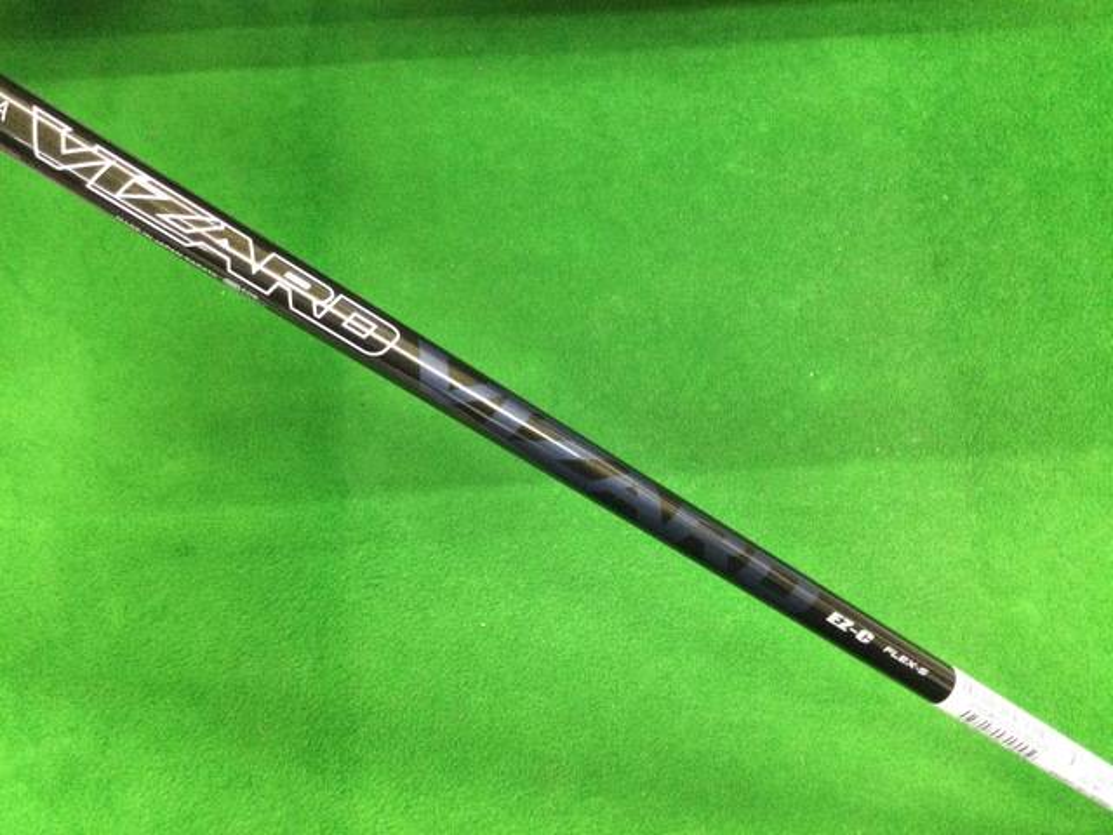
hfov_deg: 58.4
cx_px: 556
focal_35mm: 31
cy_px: 418
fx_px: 997
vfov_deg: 45.4
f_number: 2.4
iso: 200
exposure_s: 1/24
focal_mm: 3.3
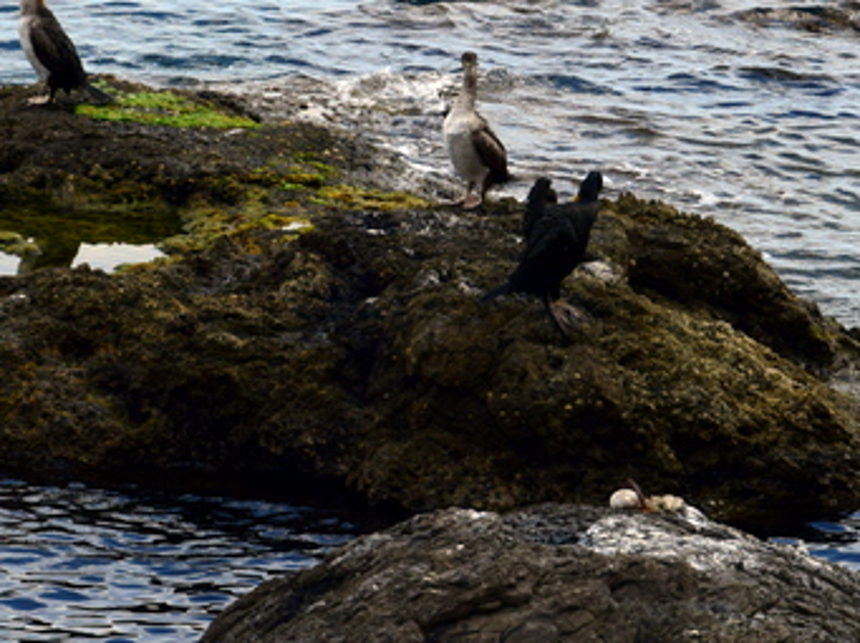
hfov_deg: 6.5
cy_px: 139
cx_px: 227
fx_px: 7569
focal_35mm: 305
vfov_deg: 4.9
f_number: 11
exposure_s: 1/400
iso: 400
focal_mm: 90
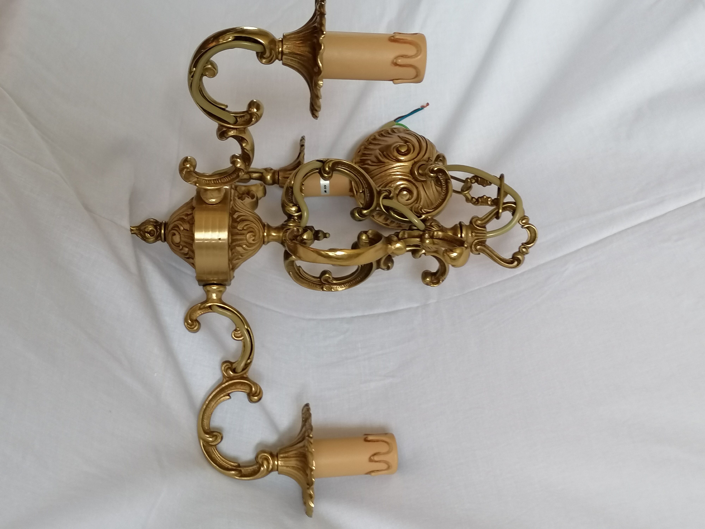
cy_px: 264
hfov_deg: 44.8
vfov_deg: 34.3
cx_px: 352
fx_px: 855
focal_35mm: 42
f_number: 1.8
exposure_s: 1/33.3
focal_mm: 4.75
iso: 250
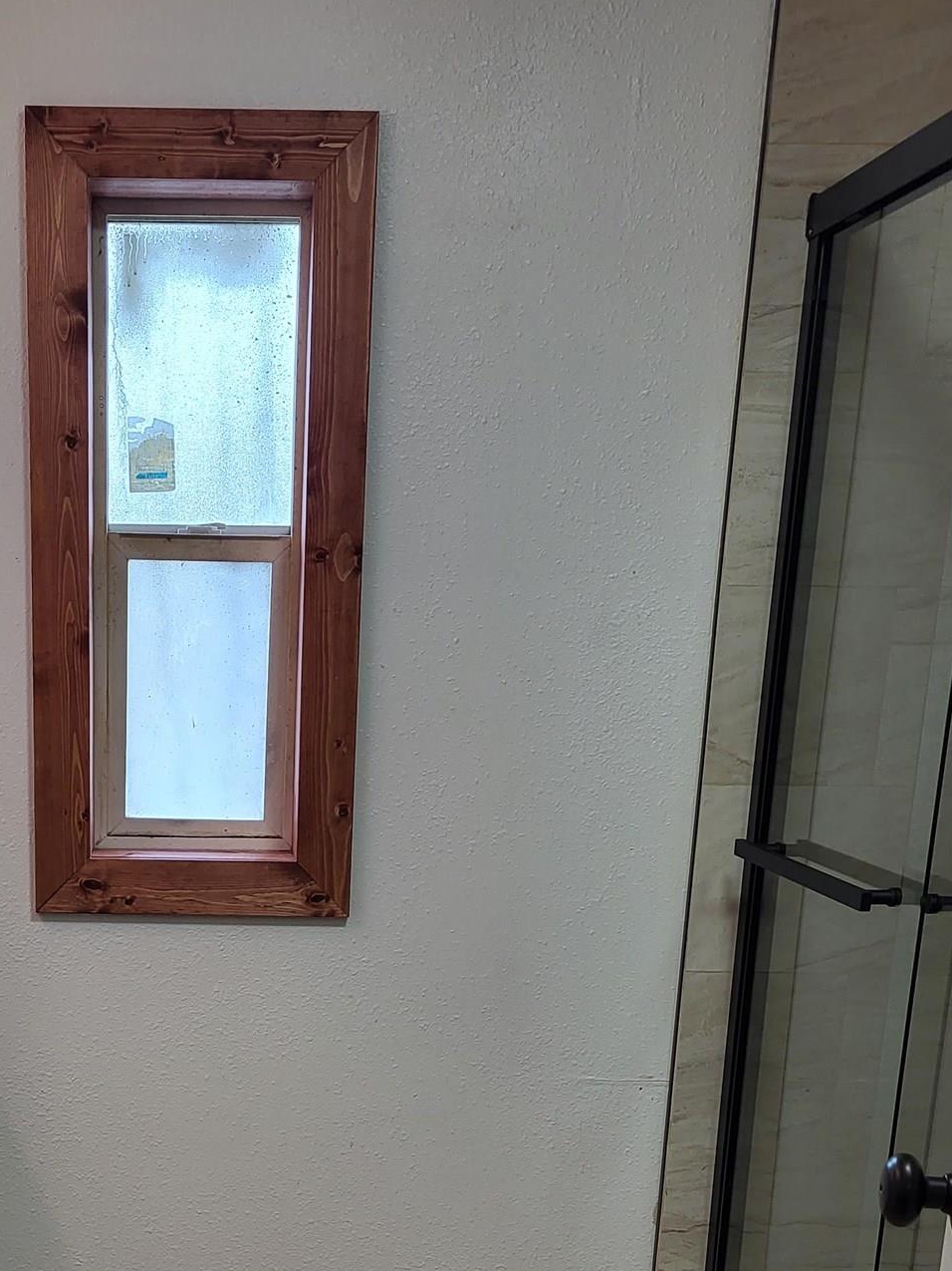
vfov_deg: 37.8
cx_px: 188
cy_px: 1141
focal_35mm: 47
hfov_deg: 30.1
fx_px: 1724
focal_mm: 5.4
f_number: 1.8
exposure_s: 1/120
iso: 125
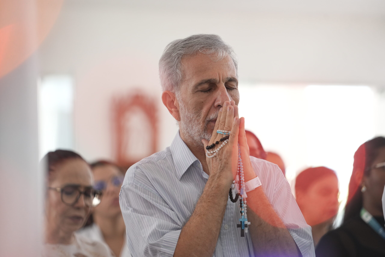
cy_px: 128
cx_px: 192
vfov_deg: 6.9
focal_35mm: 200
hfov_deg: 10.3
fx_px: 2139
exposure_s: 1/160
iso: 1600
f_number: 4
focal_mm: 200
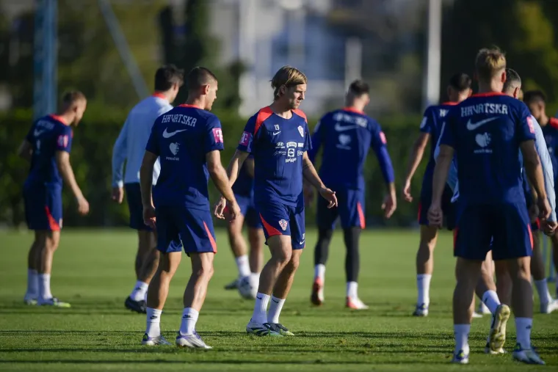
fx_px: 6201
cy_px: 186
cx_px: 279
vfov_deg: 3.4
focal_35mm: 400
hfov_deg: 5.2
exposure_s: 1/3200
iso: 100
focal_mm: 400
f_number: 2.8
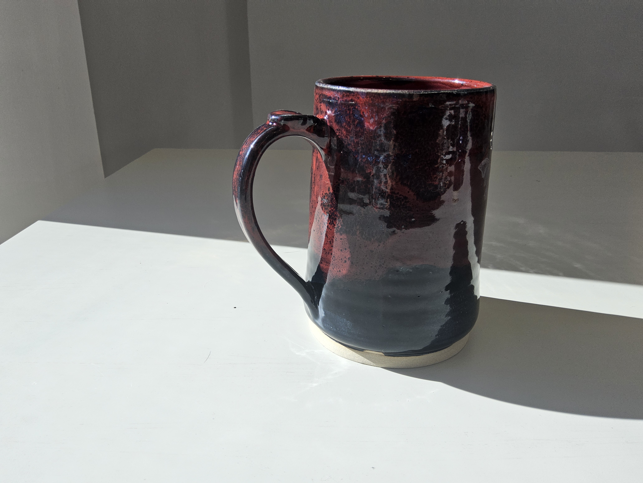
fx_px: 427
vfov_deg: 58.9
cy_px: 242
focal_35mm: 23
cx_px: 322
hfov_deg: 73.9
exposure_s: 1/120
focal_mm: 3.08
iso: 32
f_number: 2
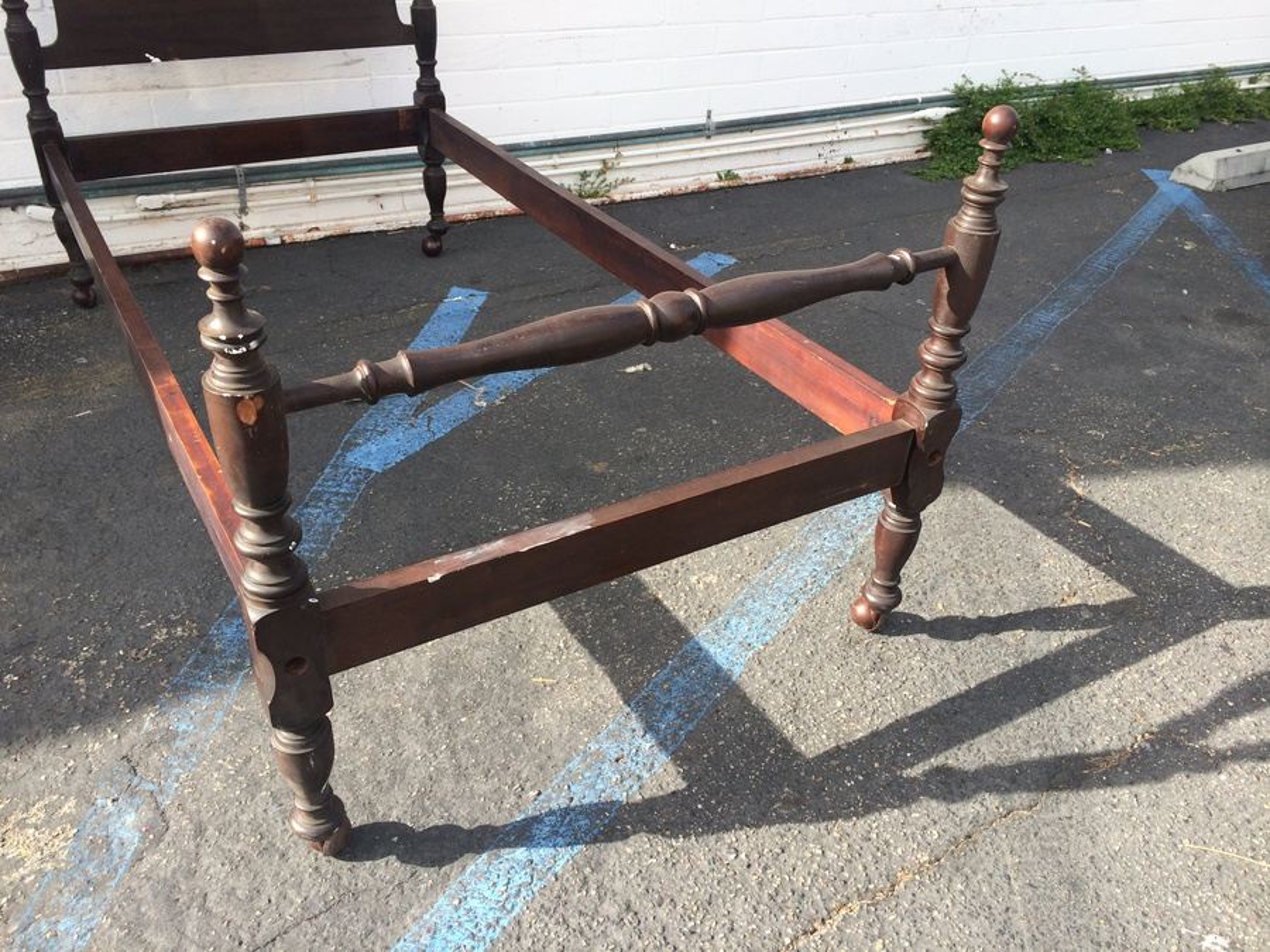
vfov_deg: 46.8
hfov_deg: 60.0
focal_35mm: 30
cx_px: 635
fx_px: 1101
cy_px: 476
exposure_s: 1/672
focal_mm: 4.12
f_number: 2.2
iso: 32
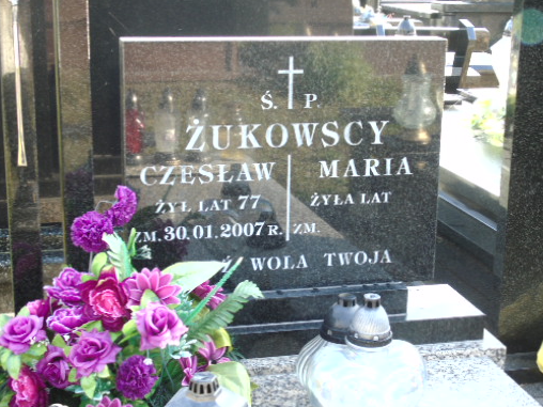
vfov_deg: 21.6
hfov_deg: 28.5
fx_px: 1067
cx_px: 321
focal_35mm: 68
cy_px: 229
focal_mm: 9.6
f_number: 4.3
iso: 80
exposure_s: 1/50
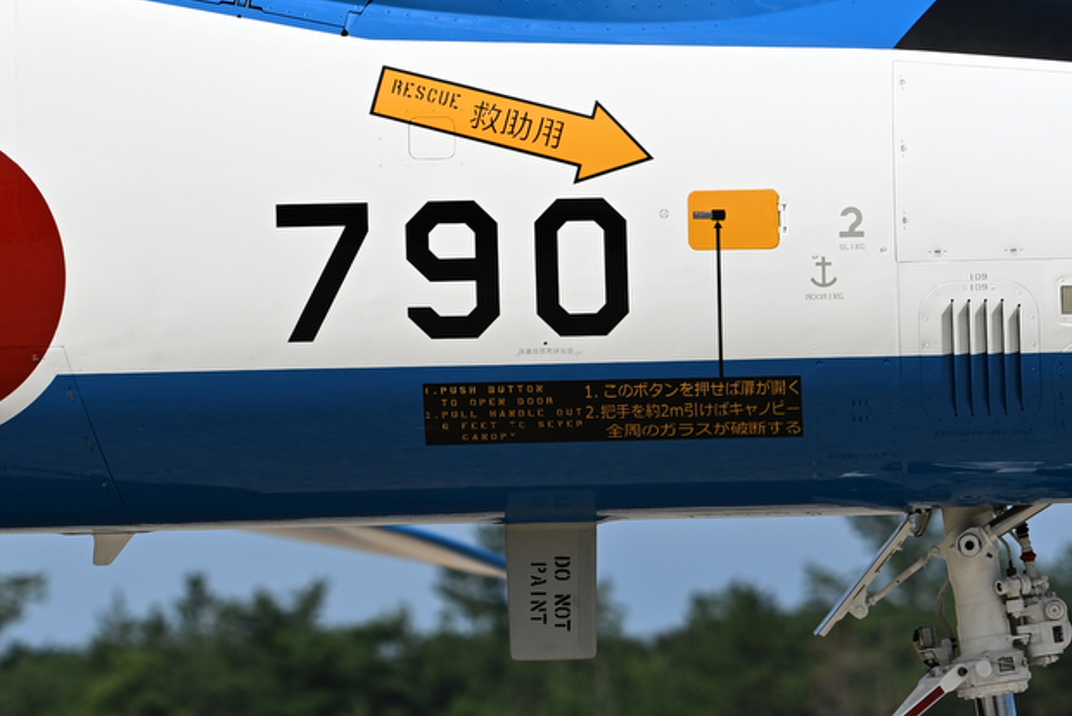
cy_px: 142
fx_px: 16593
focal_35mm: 557
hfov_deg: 3.7
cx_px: 341
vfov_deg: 2.5
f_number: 6.3
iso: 100
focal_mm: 180
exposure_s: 1/800
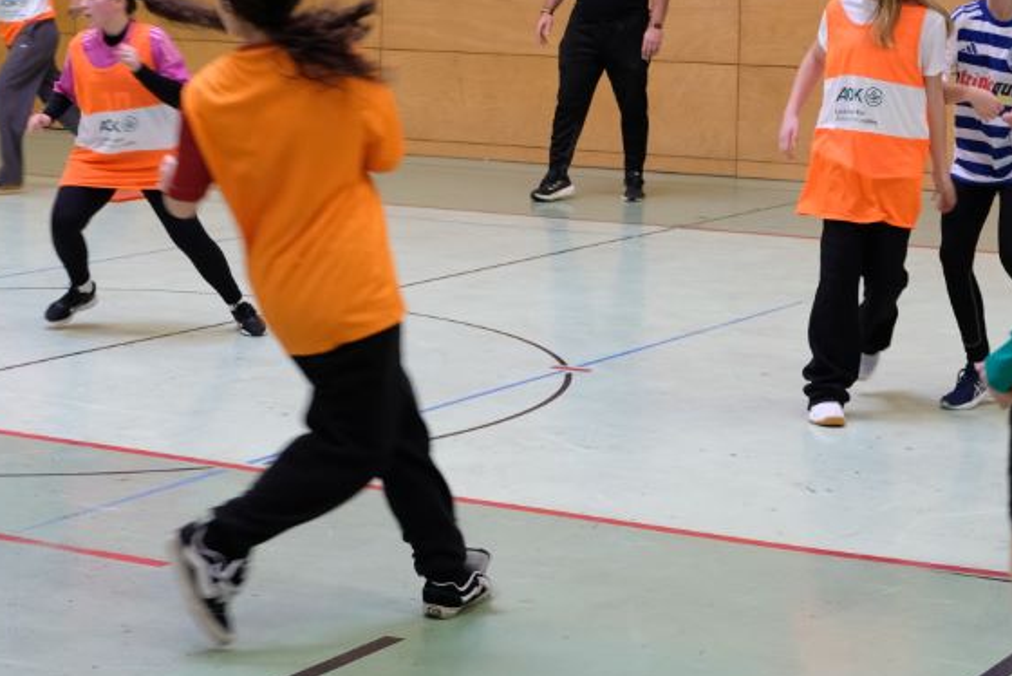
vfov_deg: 14.9
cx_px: 417
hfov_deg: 22.3
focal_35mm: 91
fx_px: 2559
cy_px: 88
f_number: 3.6
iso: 1600
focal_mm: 34.3
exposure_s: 1/110
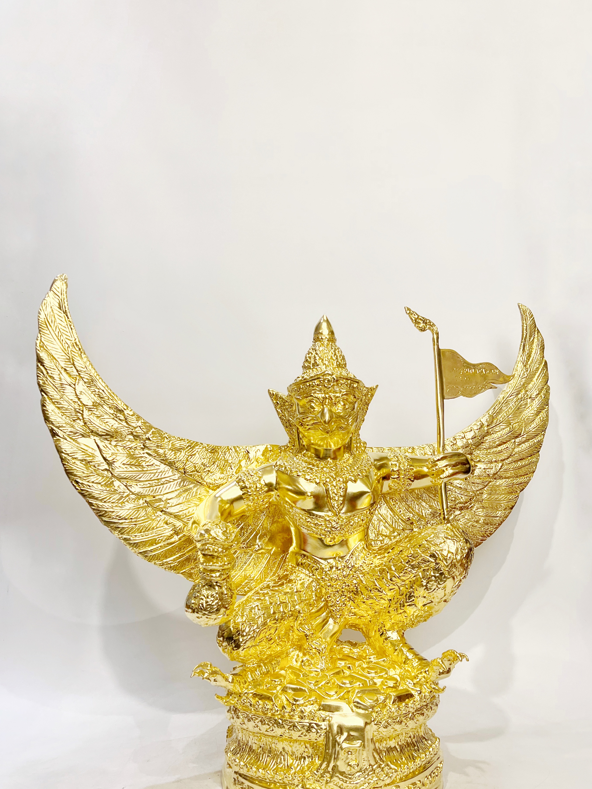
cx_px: 313
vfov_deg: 63.4
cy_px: 422
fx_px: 639
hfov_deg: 49.7
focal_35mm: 28
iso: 125
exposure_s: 1/100
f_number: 1.5
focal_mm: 5.7
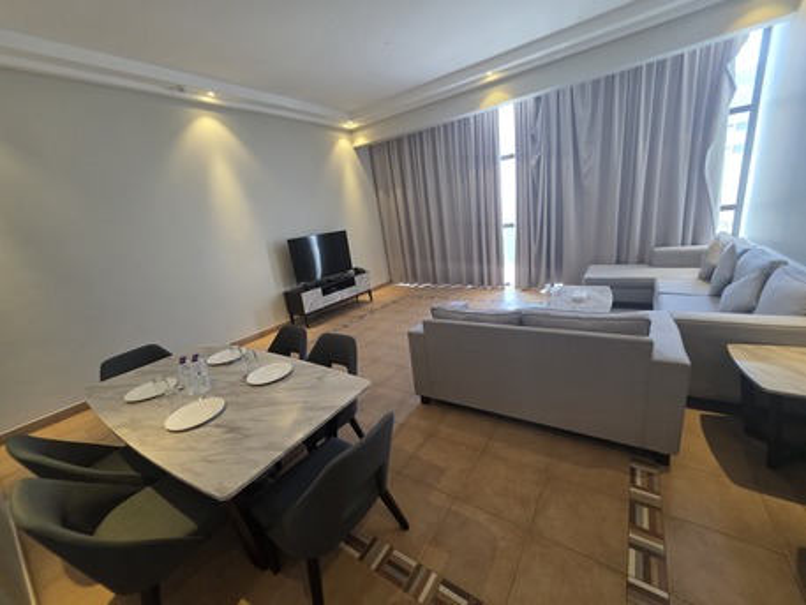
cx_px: 403
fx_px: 303
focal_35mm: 13
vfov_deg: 89.9
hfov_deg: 106.2
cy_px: 302
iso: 250
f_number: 1.9
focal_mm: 2.2
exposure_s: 1/100
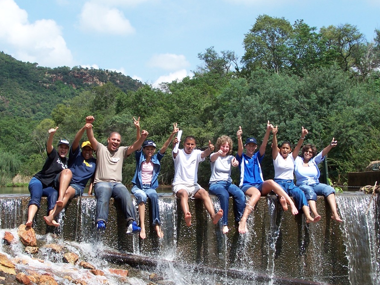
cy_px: 142
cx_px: 190
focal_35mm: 62
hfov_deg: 31.2
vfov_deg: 23.7
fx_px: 681
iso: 80
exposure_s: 1/500
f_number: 4.5
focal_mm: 8.5
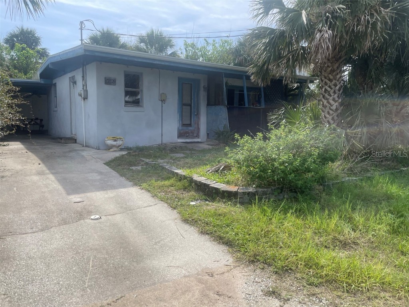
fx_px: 307
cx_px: 204
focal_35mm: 26
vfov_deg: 53.1
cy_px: 154
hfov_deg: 67.3
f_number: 1.6
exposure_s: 1/1618
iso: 32
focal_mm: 4.2
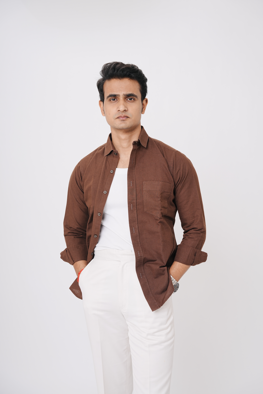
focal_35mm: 60
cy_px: 197
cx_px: 132
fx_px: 652
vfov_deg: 33.7
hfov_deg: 22.8
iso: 320
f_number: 5.6
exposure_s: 1/160
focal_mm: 59.5
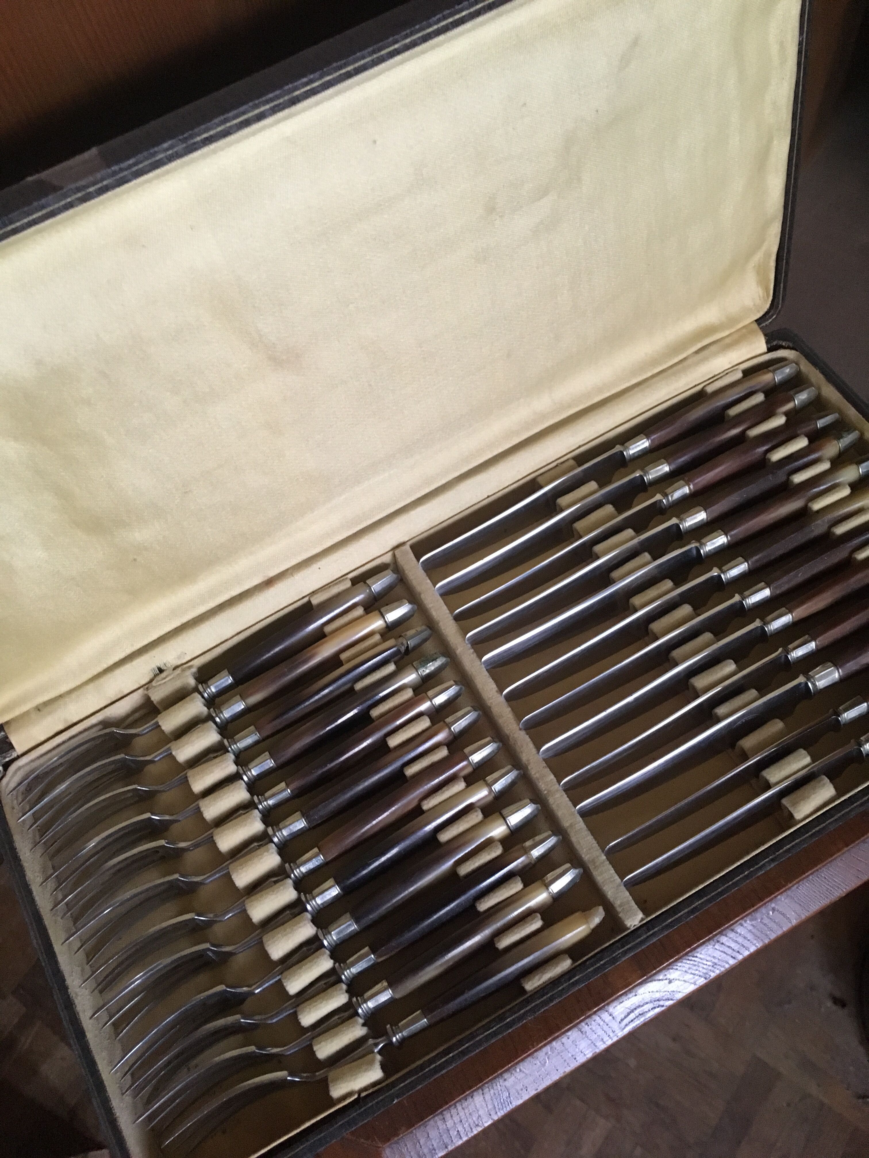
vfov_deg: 61.7
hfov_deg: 48.2
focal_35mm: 29
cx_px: 434
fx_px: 971
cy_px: 579
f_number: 2.2
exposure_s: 1/25
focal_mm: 4.15
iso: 250
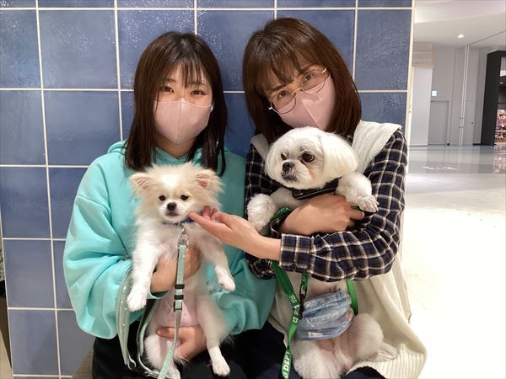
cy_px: 190
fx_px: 453
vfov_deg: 45.4
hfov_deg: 58.4
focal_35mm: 31
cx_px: 253
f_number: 2.4
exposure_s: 1/60
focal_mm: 3.3
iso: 125
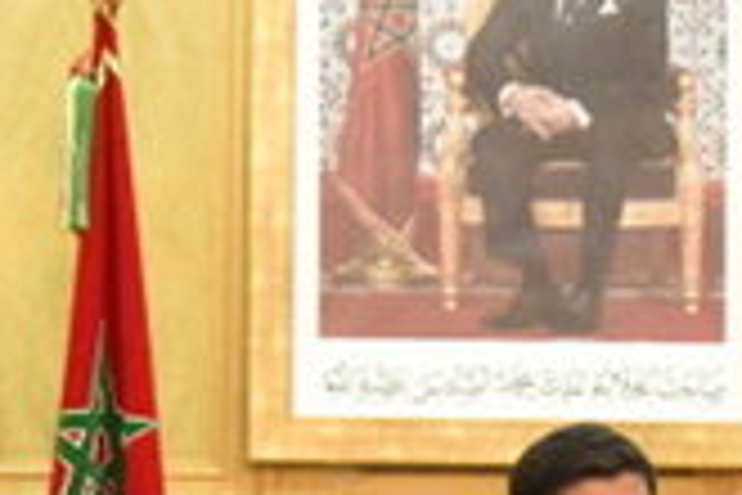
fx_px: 4802
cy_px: 441
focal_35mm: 233
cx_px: 234
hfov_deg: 8.8
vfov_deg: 5.9
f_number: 2.8
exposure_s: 1/200
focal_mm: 48
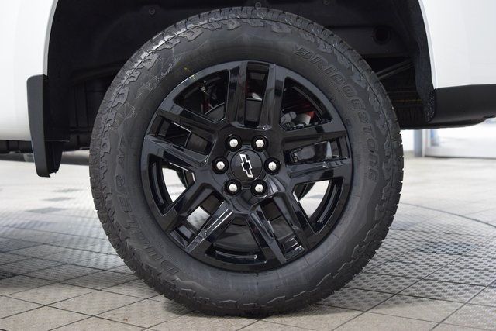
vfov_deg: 28.1
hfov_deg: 41.1
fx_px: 661
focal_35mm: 48
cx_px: 248
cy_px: 166
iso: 1600
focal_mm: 32
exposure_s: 1/60
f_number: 3.5
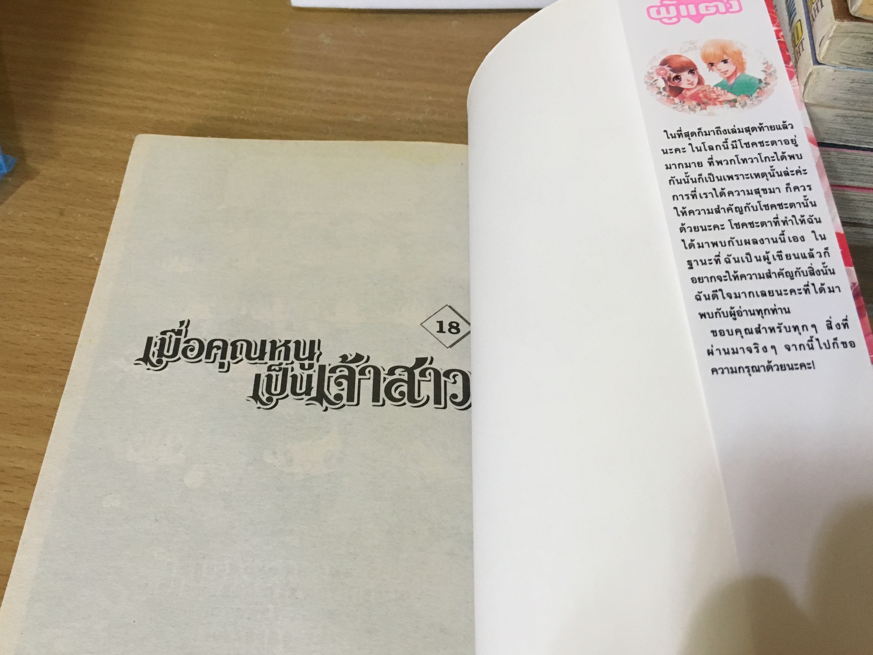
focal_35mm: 34
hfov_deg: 53.8
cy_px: 324
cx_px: 389
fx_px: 857
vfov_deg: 41.8
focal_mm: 4.15
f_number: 2.2
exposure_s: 1/33
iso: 160
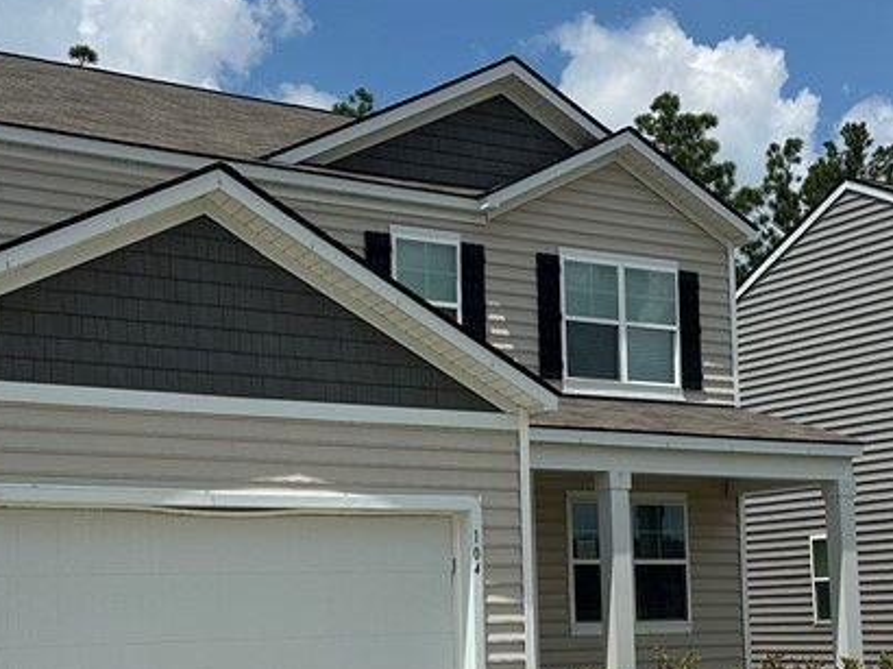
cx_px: 423
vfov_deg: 24.2
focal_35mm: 60
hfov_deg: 32.2
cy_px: 490
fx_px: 1547
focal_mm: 6.86
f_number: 1.78
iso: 80
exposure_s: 1/10753
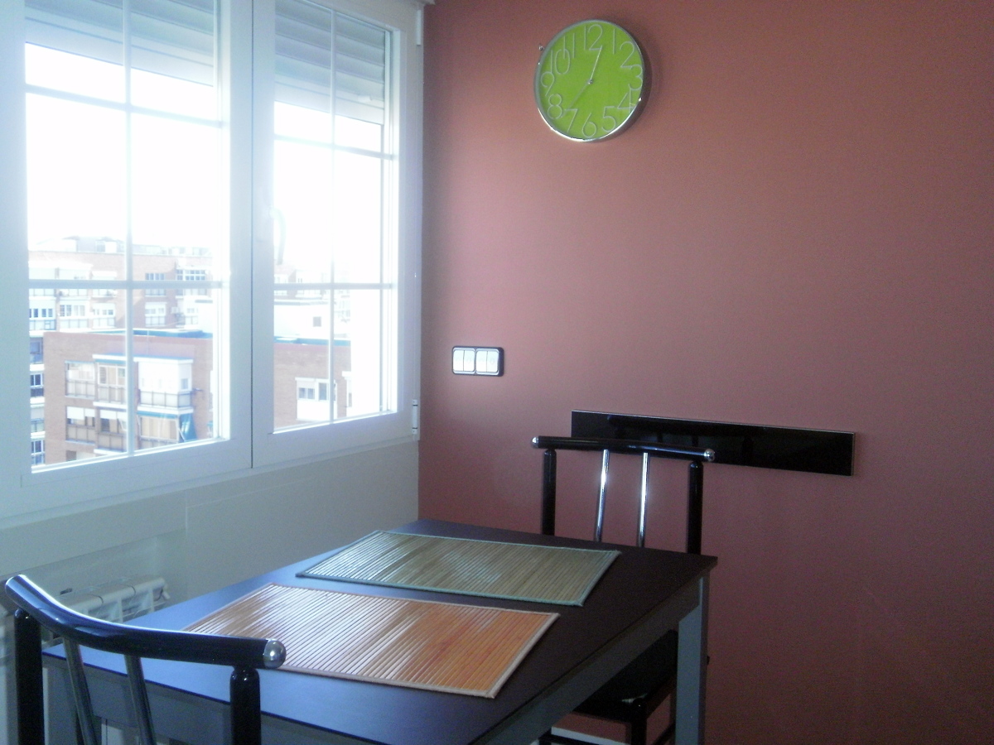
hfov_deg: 50.1
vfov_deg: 38.7
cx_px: 497
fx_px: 1062
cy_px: 372
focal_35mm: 37
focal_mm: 6.51
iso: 400
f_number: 3.1
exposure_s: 1/400
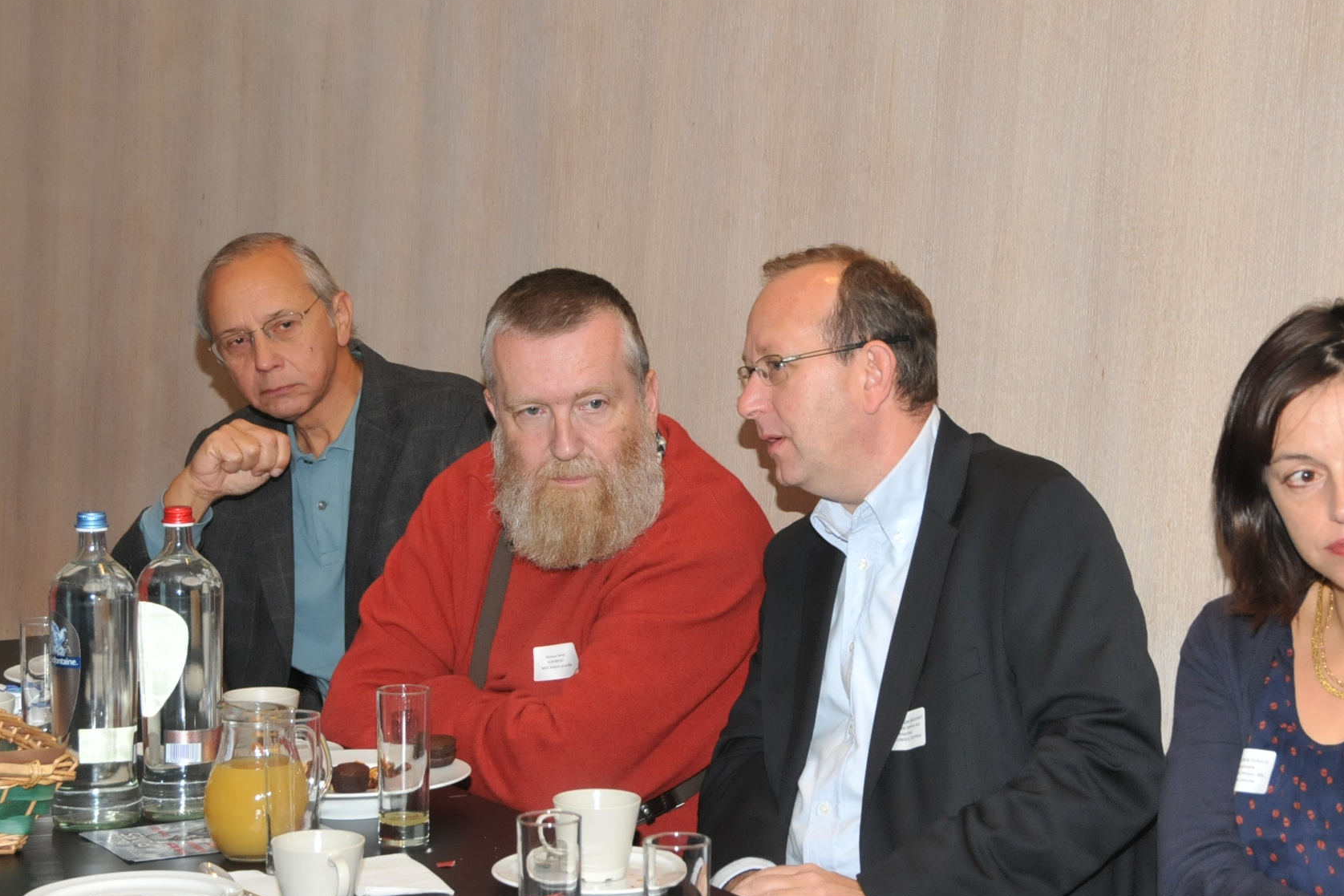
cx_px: 807
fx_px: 3434
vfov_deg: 14.9
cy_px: 489
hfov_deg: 22.1
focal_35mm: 92
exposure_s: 1/80
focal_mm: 48
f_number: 7.1
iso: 1000
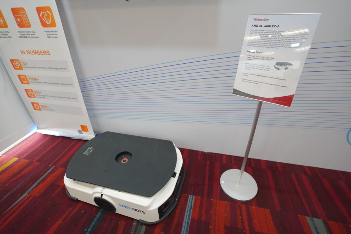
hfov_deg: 93.3
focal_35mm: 17
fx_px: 166
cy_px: 117
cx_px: 176
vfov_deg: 70.5
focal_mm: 17
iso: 1250
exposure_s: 1/160
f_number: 3.5
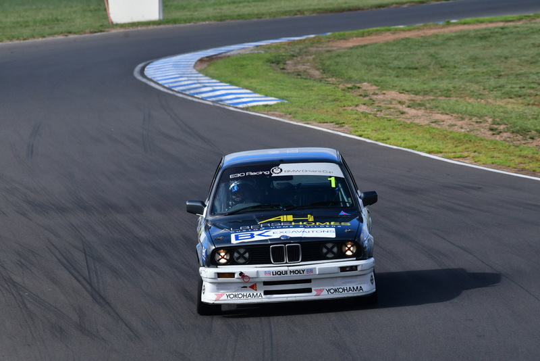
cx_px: 270
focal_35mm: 570
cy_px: 180
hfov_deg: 3.6
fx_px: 8553
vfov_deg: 2.4
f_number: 10
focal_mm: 380
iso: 400
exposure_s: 1/640
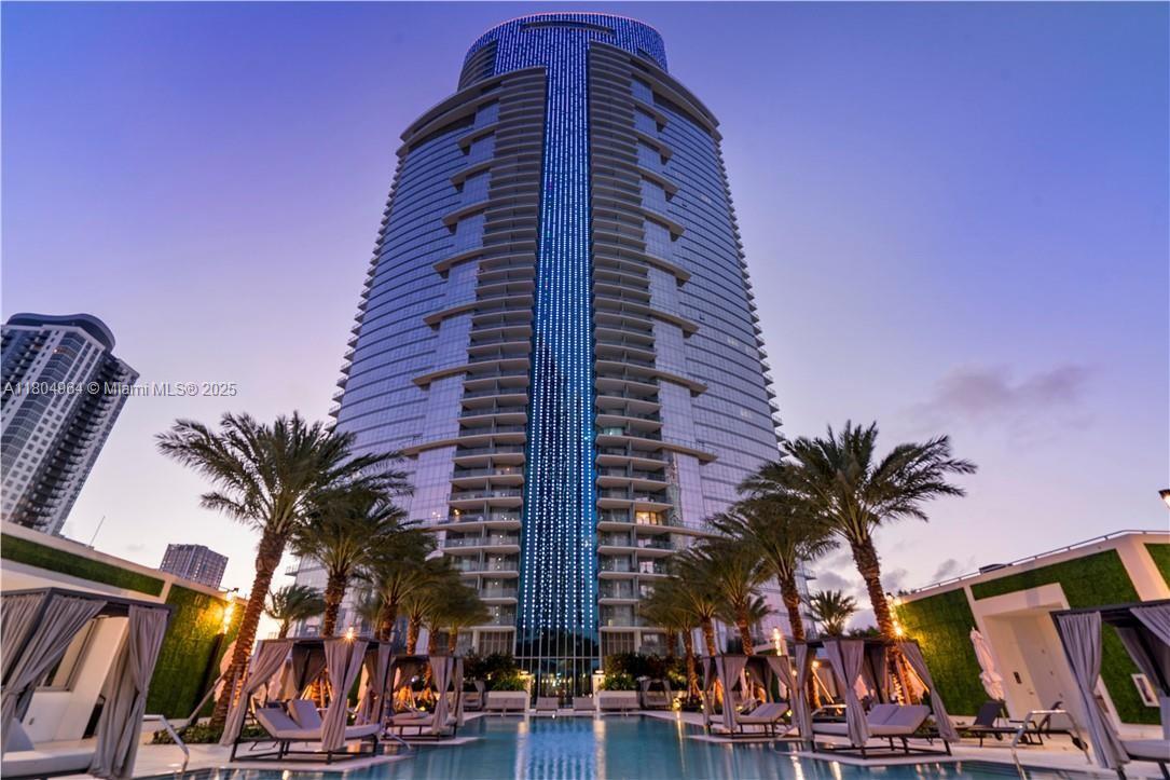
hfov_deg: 96.7
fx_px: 520
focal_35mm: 16
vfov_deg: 73.7
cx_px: 585
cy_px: 390
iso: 200
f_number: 8
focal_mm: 16
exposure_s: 1/5
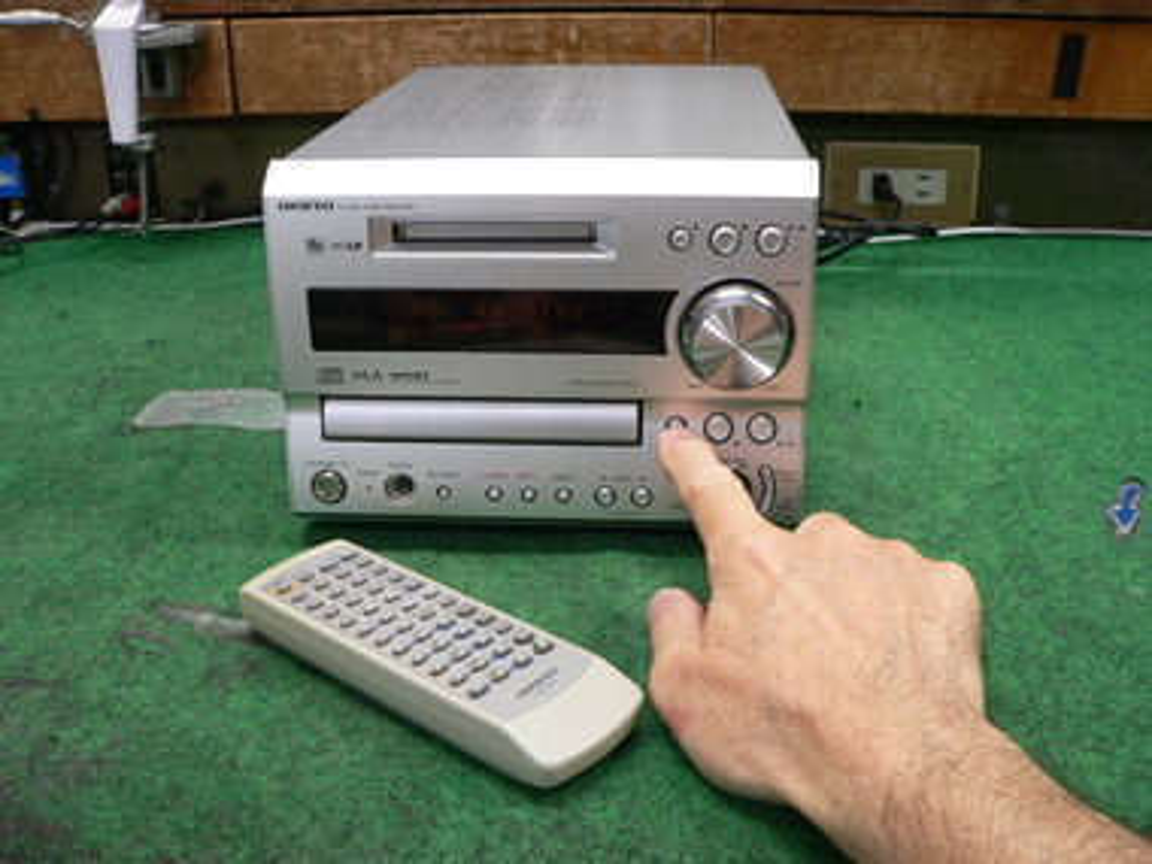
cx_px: 576
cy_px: 432
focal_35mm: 36
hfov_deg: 51.4
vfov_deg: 39.7
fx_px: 1198
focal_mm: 6
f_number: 2.8
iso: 200
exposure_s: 1/20
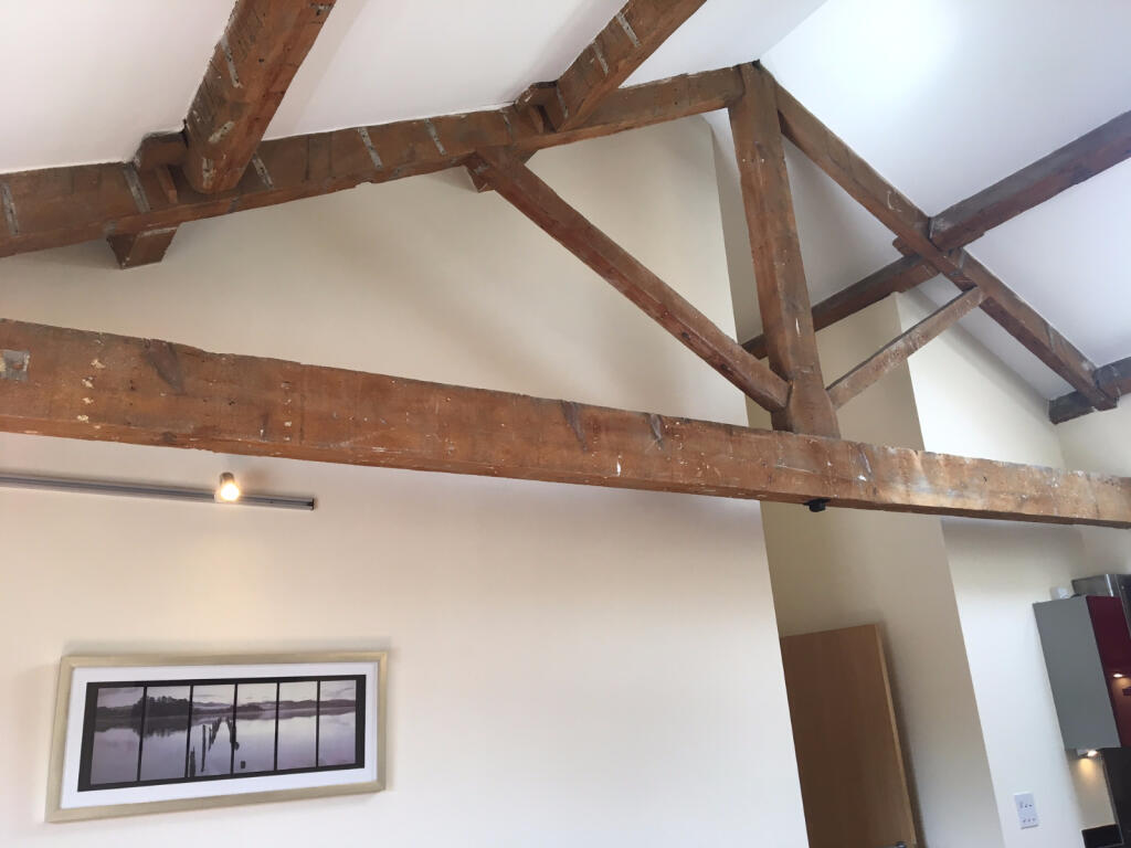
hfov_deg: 61.7
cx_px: 566
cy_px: 424
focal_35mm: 29
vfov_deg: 48.2
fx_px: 948
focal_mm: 4.15
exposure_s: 1/33
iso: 25
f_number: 2.2
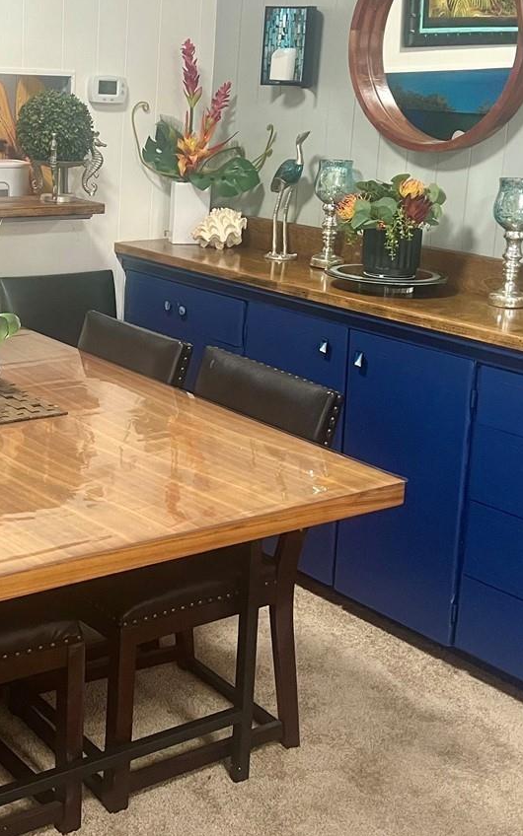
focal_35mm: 52
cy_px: 288
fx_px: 1186
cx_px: 76
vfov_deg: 38.5
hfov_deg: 24.3
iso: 125
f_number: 1.5
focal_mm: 5.7
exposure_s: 1/60
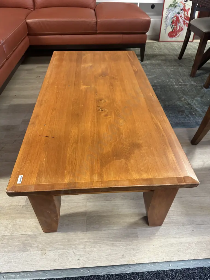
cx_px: 105
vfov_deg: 71.6
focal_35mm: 24
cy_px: 140
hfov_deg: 56.8
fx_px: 194
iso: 250
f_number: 1.78
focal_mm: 6.86
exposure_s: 1/50
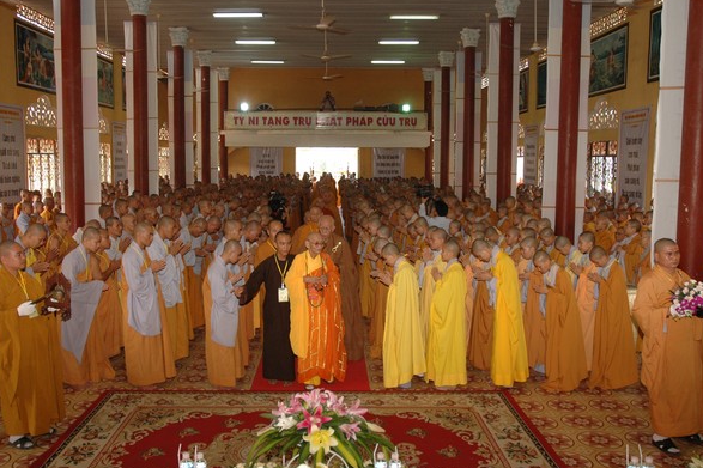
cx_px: 335
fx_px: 703
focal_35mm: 36
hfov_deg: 53.1
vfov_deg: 36.8
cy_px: 223
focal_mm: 22
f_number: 5
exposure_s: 1/60
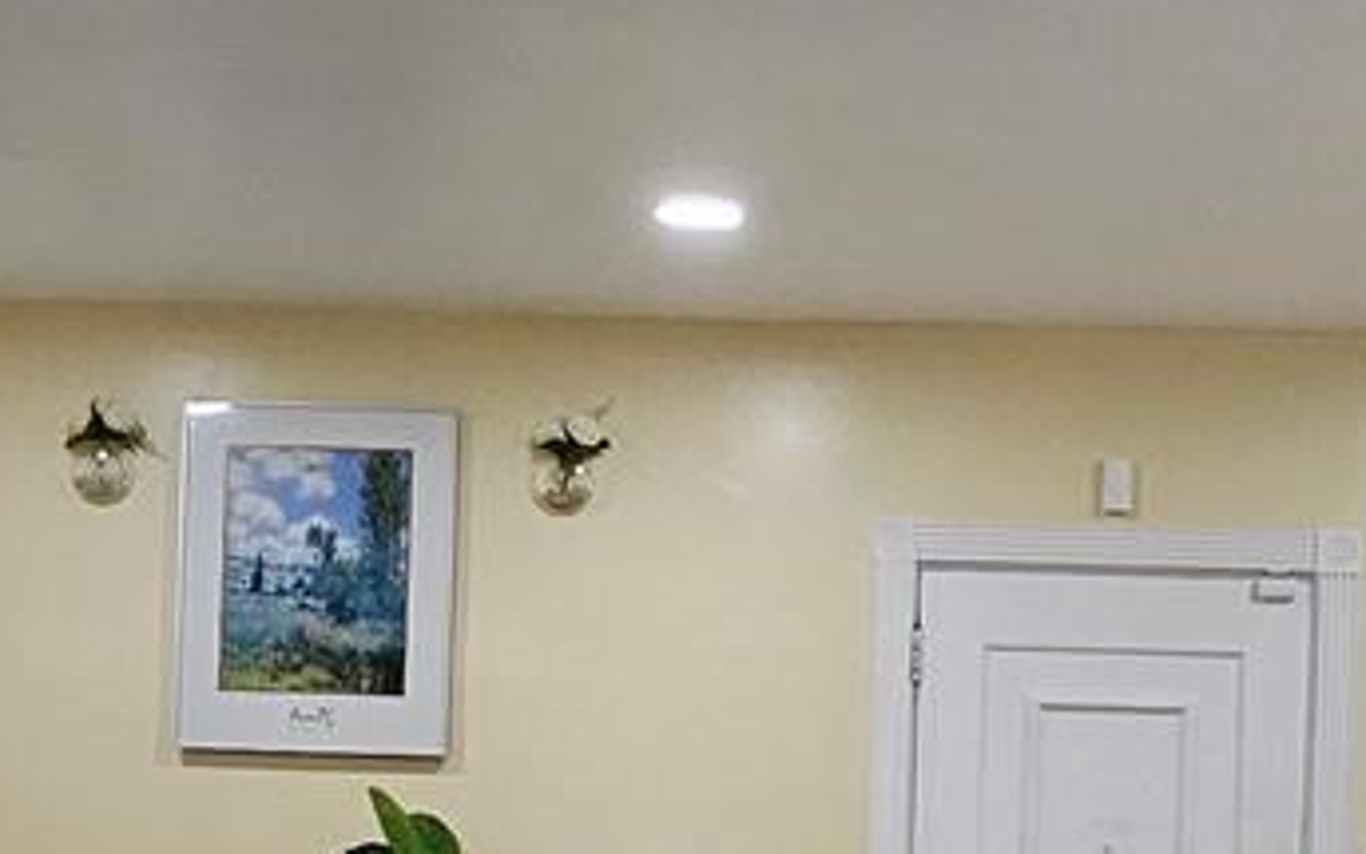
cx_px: 977
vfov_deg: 19.3
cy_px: 993
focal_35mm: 64
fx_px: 2383
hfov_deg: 31.6
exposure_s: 1/60
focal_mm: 1.74
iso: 125
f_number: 2.2
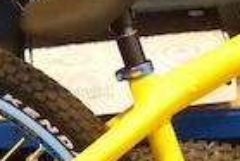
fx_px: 1475
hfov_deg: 9.1
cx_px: 354
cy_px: 190
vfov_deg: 6.2
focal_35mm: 221
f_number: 3
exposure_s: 1/15
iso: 400
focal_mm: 6.6
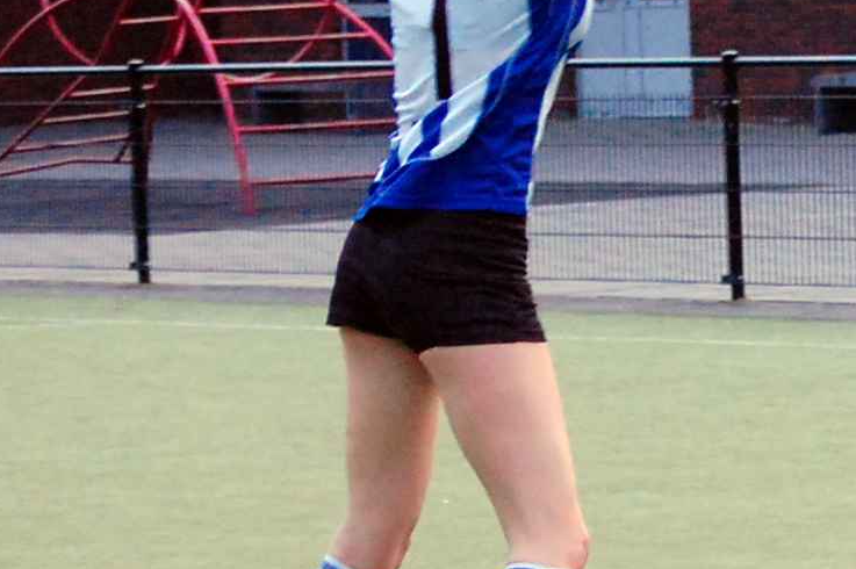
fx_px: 5784
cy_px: 232
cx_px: 885
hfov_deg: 8.4
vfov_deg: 5.6
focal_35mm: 243
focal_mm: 55
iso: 1600
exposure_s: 1/250
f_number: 6.3
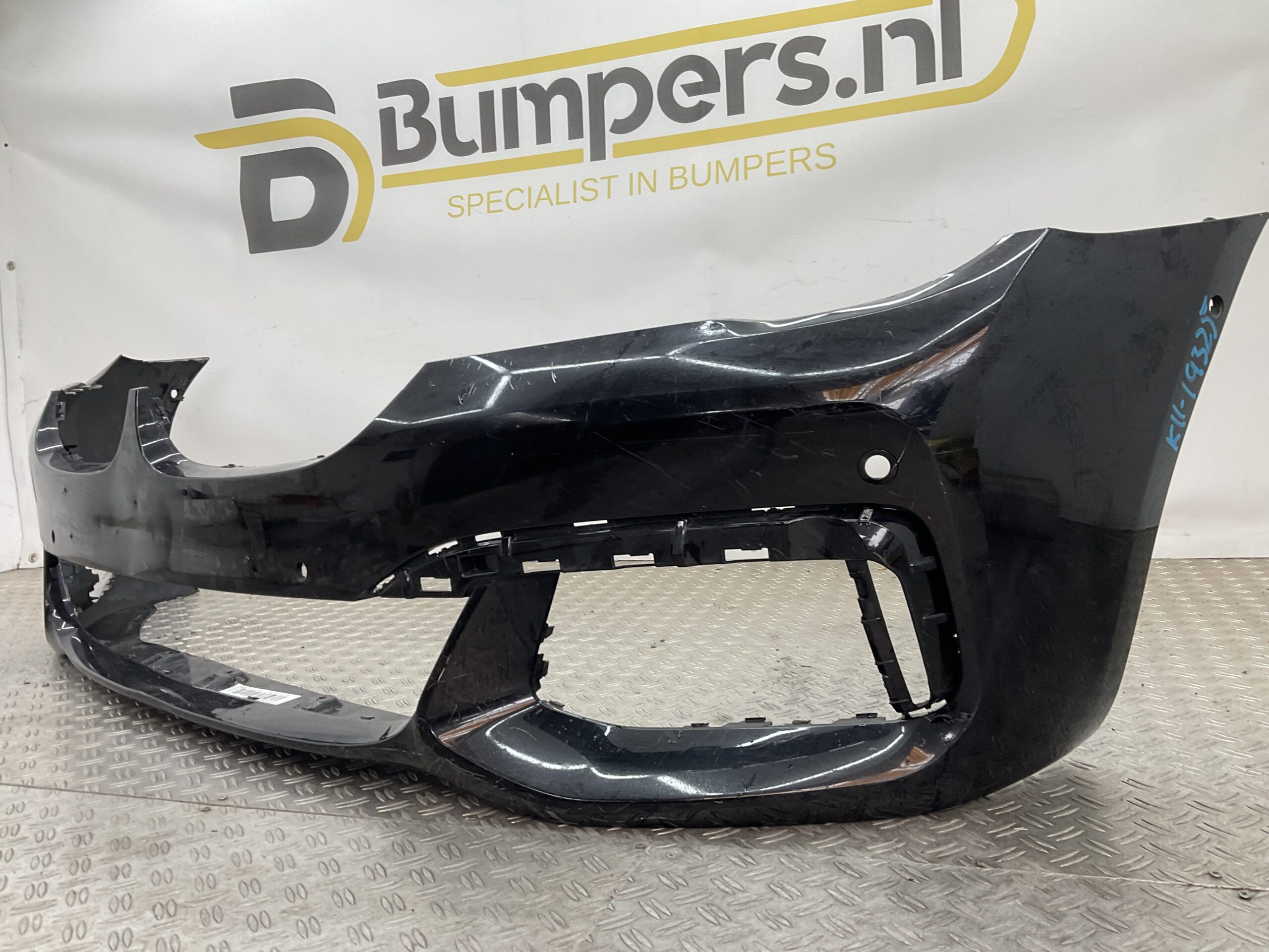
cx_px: 634
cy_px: 476
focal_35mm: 29
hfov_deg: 61.7
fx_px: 1063
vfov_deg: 48.2
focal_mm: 3
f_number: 1.8
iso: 20
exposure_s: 1/100
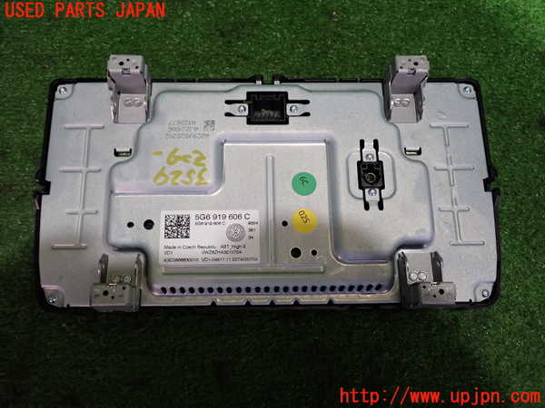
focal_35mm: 32
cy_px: 204
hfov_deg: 56.8
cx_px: 272
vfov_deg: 44.2
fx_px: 504
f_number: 2.4
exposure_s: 1/30
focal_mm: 5.79
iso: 400
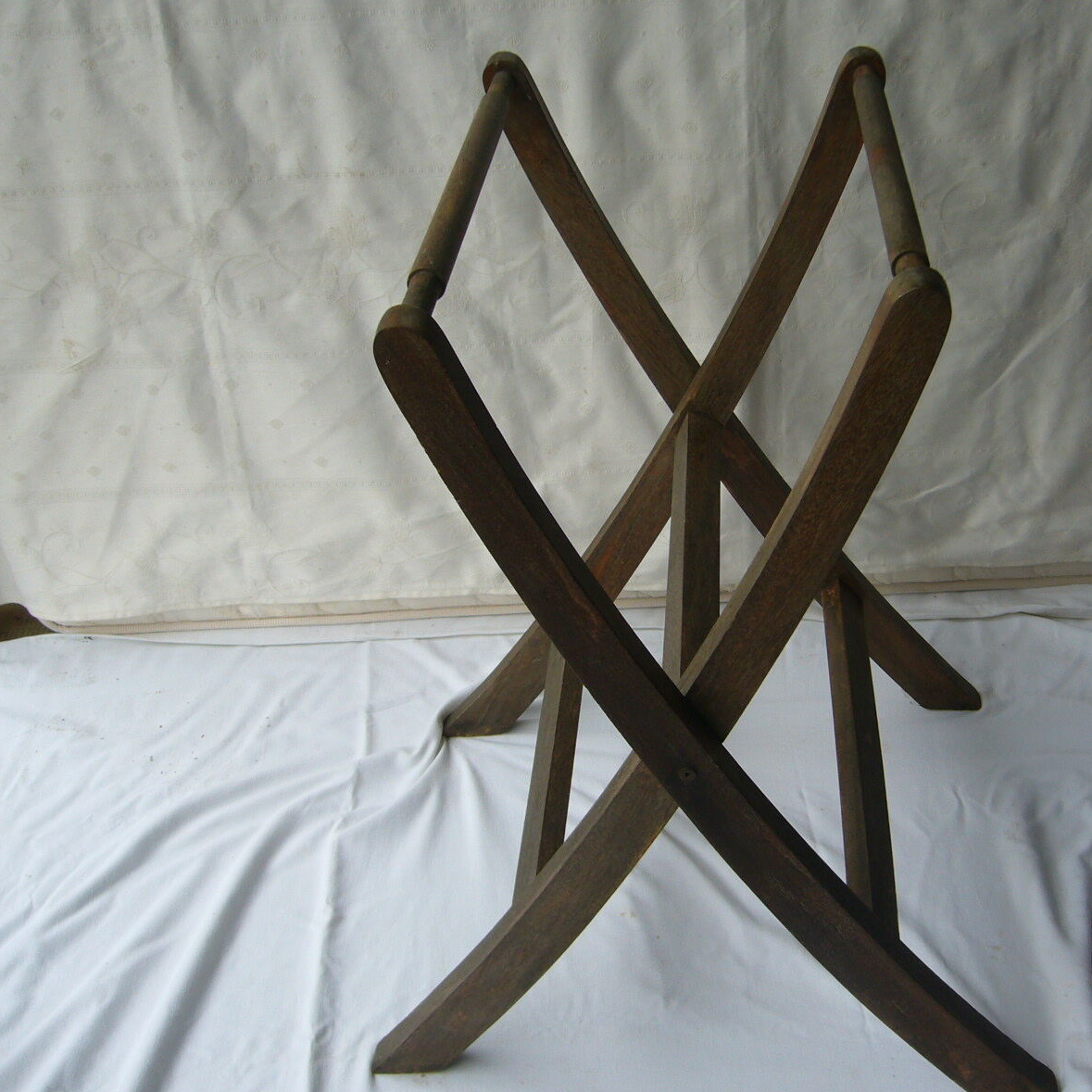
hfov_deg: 39.8
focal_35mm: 42
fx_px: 1499
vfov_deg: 40.0
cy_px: 555
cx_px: 672
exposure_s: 1/100
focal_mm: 5.8
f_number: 2.8
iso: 80
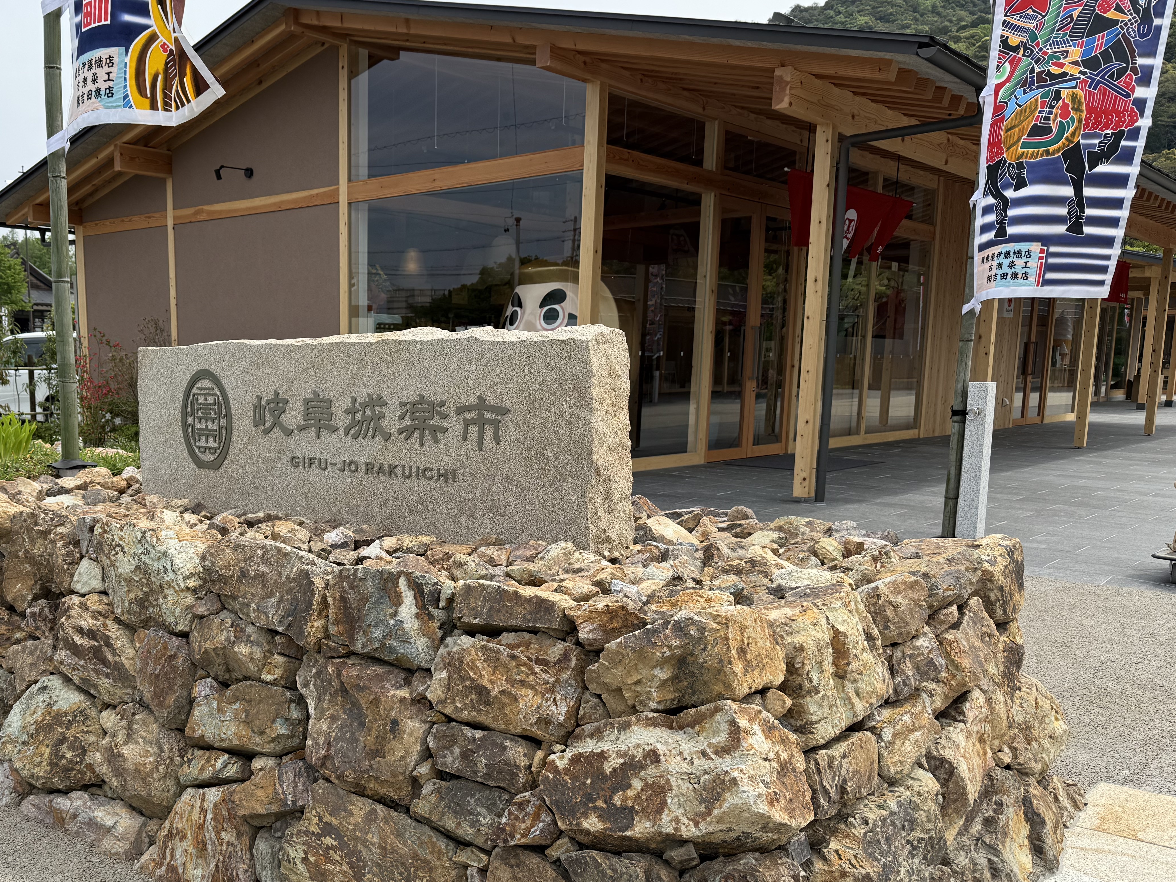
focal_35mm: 33
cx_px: 375
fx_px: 1121
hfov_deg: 54.0
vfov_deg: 42.6
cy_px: 552
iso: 80
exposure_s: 1/3279
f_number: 1.78
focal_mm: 6.76
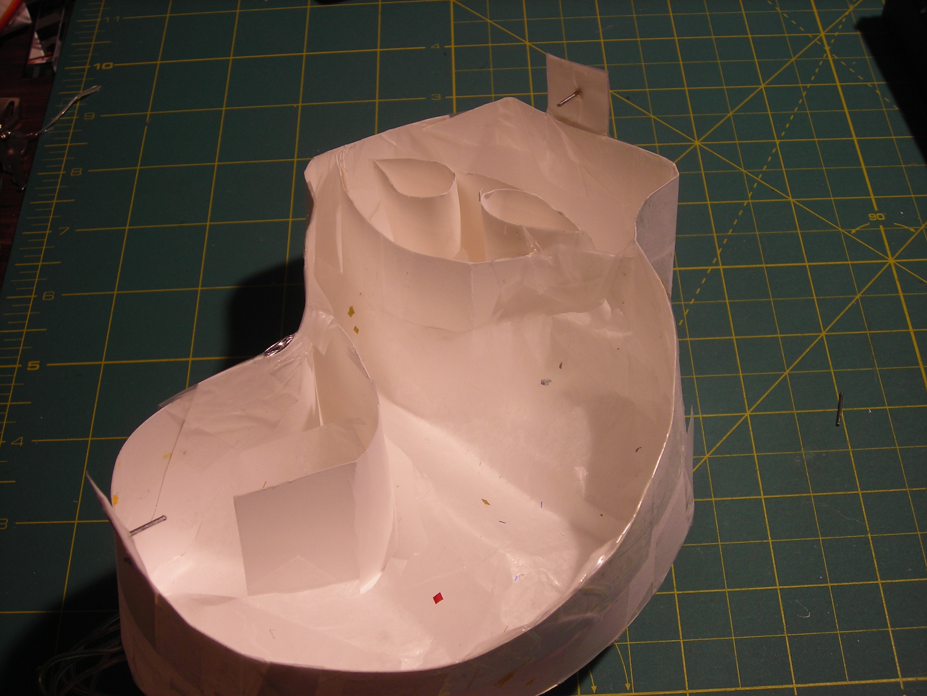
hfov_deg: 40.4
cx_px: 464
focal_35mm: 47
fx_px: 1259
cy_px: 348
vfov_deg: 30.9
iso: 50
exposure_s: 1/8.1
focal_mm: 7.8
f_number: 3.4
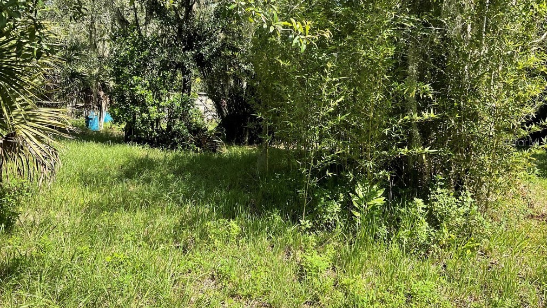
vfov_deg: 36.7
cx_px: 273
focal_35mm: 32
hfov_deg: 61.0
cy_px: 142
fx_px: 464
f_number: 1.8
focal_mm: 3
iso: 16
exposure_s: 1/524
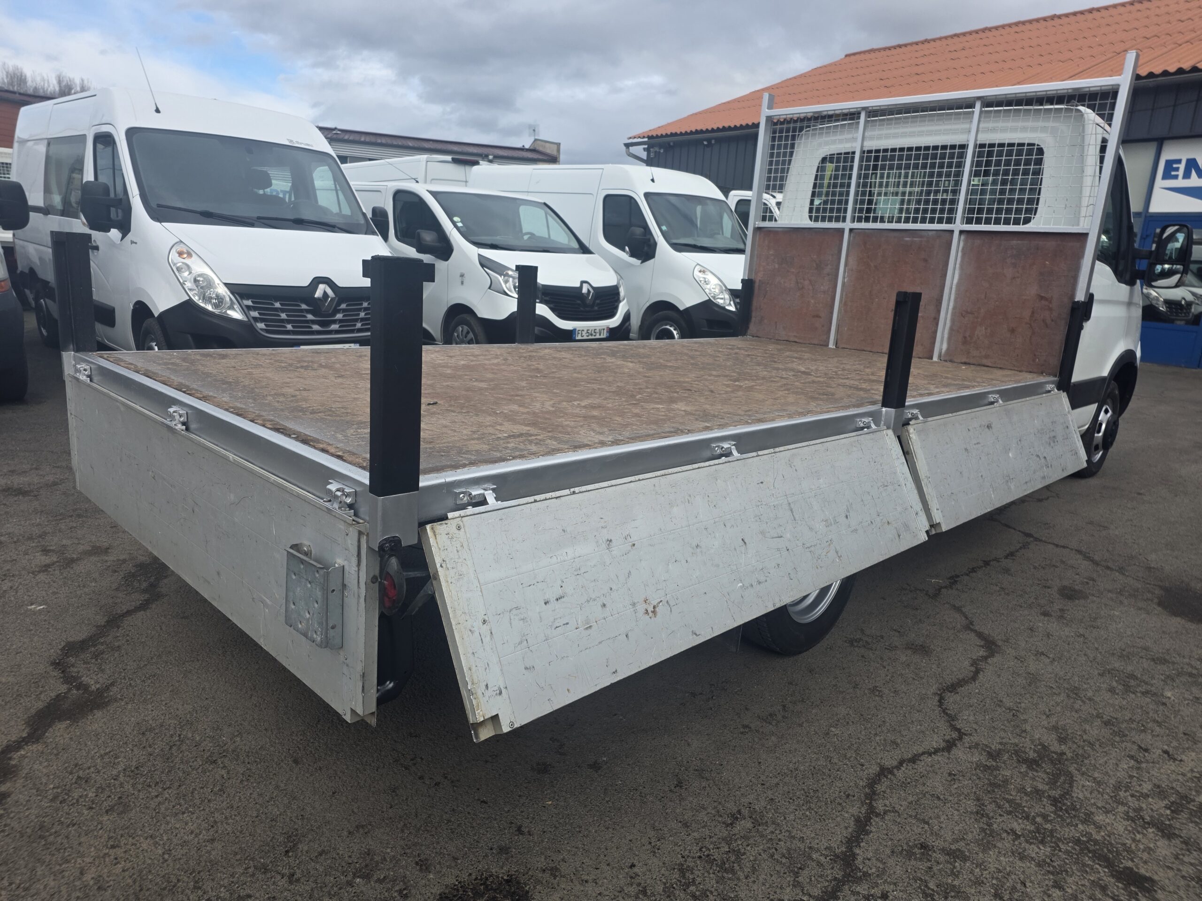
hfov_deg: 73.9
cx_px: 601
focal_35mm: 23
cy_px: 450
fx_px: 799
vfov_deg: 58.9
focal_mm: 6.25
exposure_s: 1/3075
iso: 80
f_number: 1.7
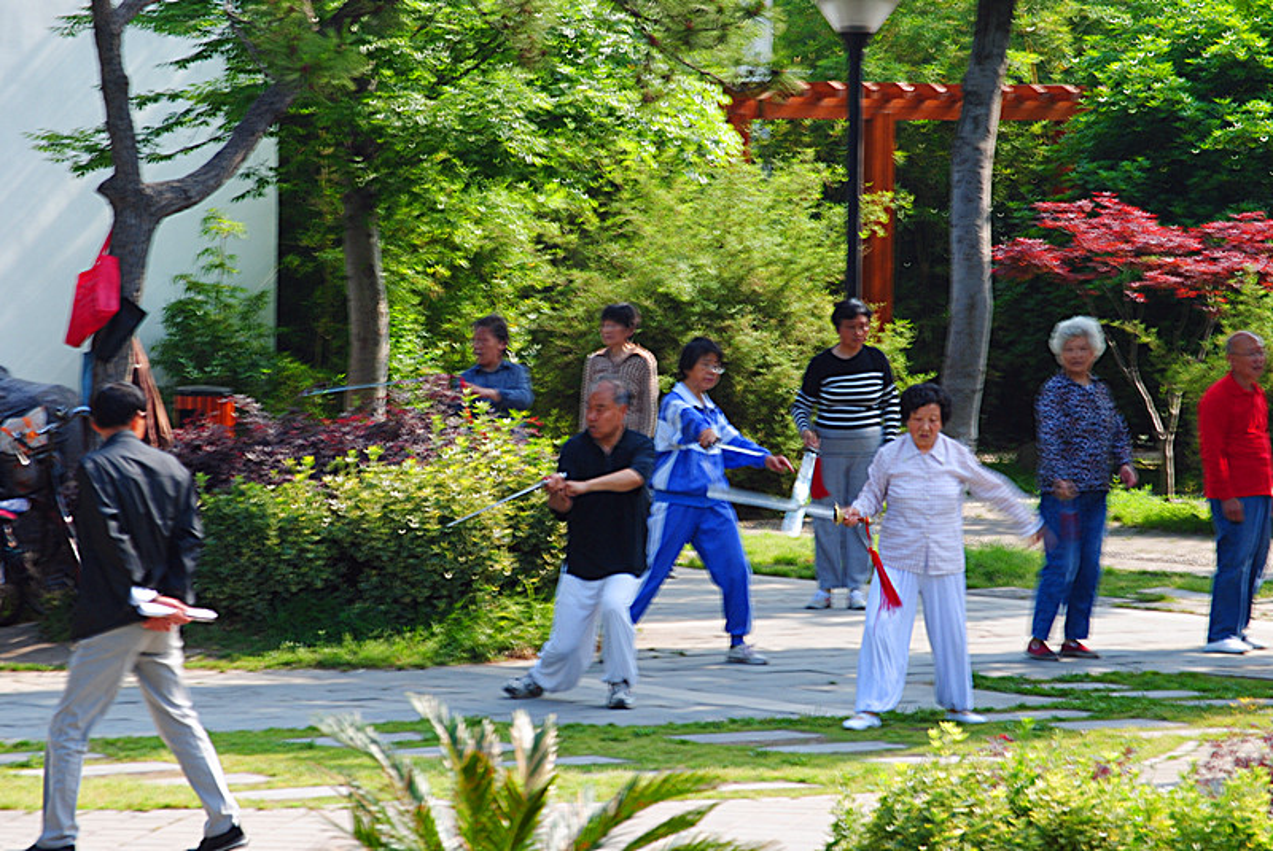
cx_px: 636
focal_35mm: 188
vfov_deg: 7.3
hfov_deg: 11.0
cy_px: 426
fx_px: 6636
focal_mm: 125
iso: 100
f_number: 14
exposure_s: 1/20
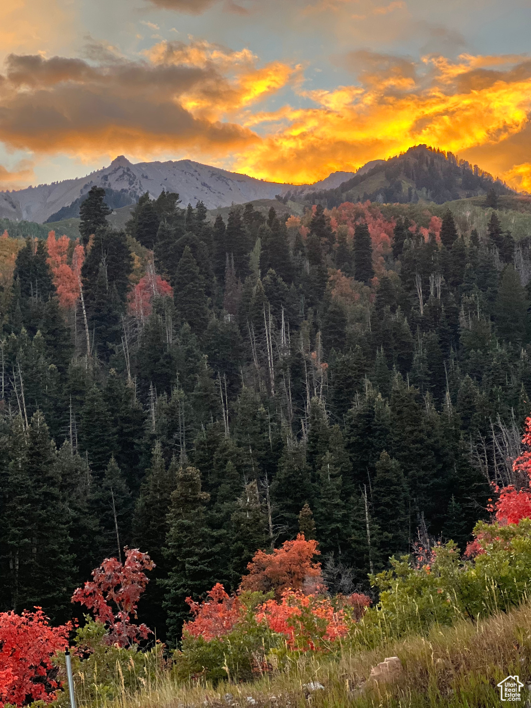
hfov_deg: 19.1
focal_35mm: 77
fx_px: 1575
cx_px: 266
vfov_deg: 25.3
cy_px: 354
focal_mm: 9
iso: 250
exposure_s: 1/108
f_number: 2.8
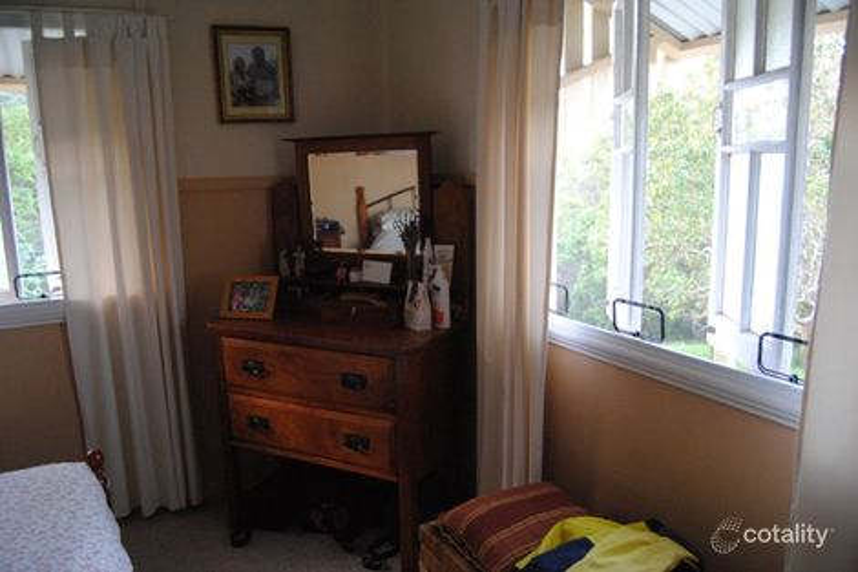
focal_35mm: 27
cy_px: 286
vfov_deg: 47.9
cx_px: 429
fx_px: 643
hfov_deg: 67.4
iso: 900
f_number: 3.5
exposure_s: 1/30
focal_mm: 18
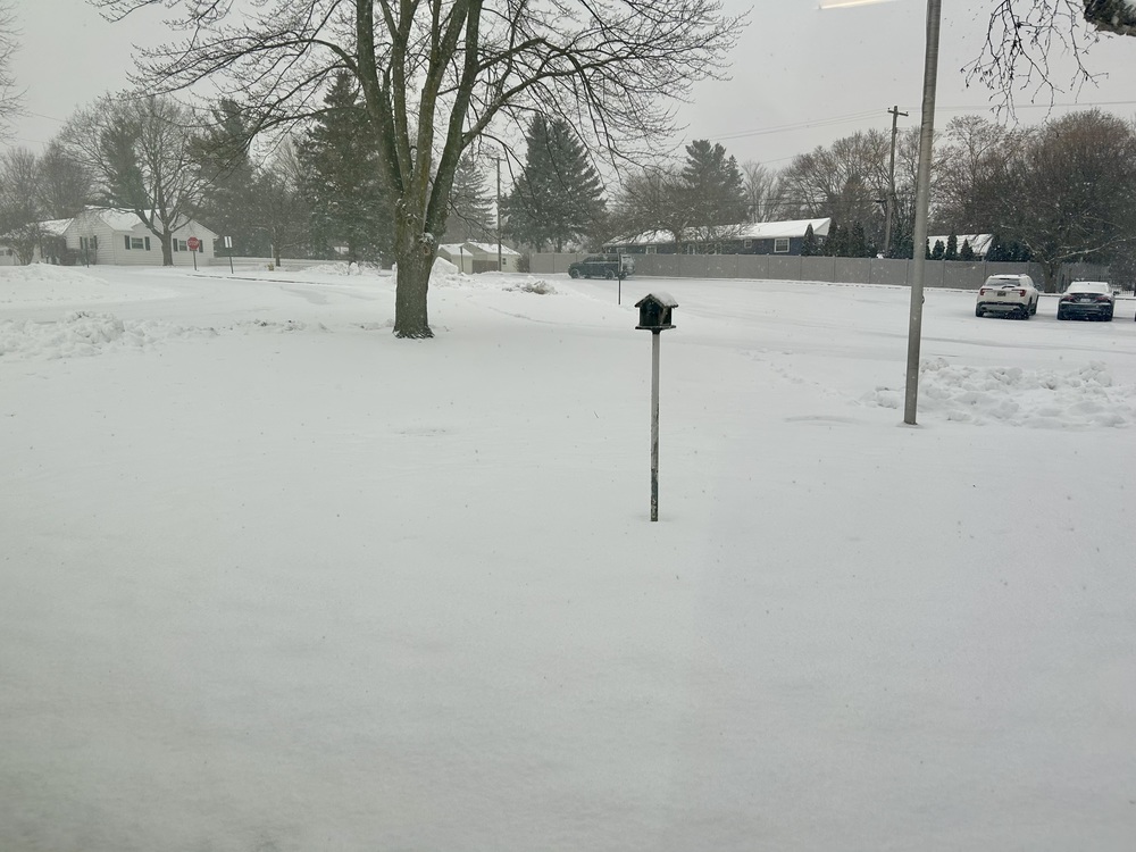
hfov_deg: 67.3
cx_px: 568
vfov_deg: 53.1
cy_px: 426
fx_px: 853
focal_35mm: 26
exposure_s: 1/452
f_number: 1.5
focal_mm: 5.7
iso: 50
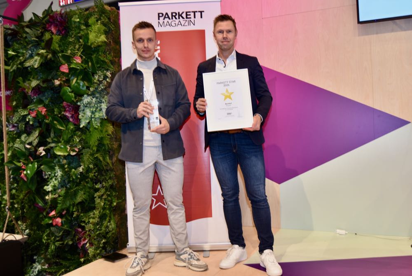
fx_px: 378
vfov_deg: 40.1
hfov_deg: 57.2
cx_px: 206
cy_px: 138
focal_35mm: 33
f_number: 4
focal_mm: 22
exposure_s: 1/60
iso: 250
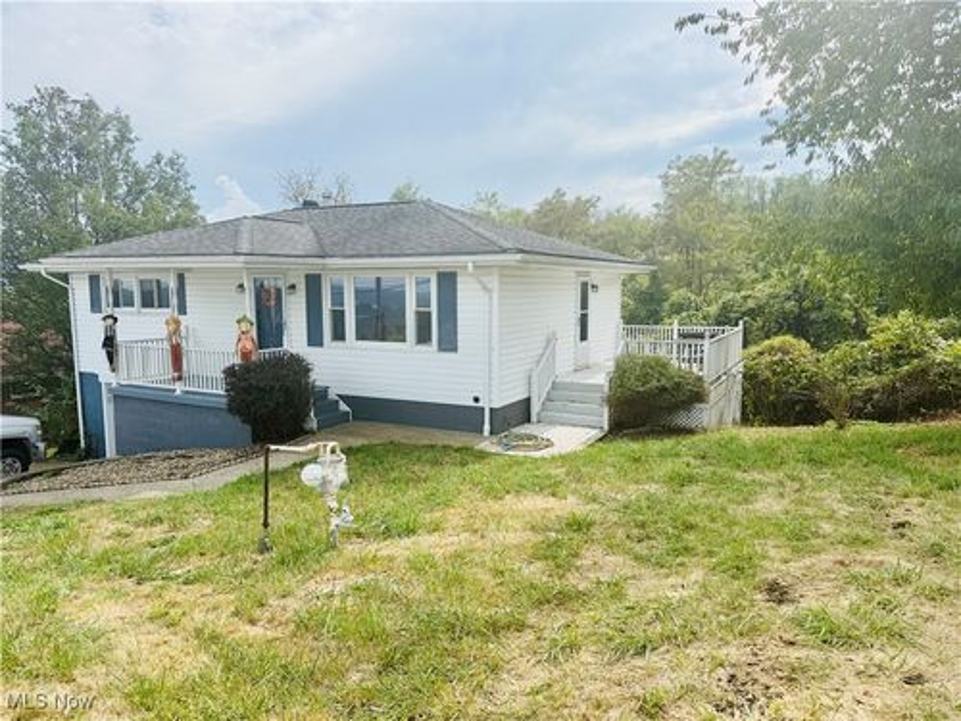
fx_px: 666
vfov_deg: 56.8
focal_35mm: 24
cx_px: 480
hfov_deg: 71.6
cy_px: 360
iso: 80
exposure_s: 1/4405
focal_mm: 6.76
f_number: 1.78
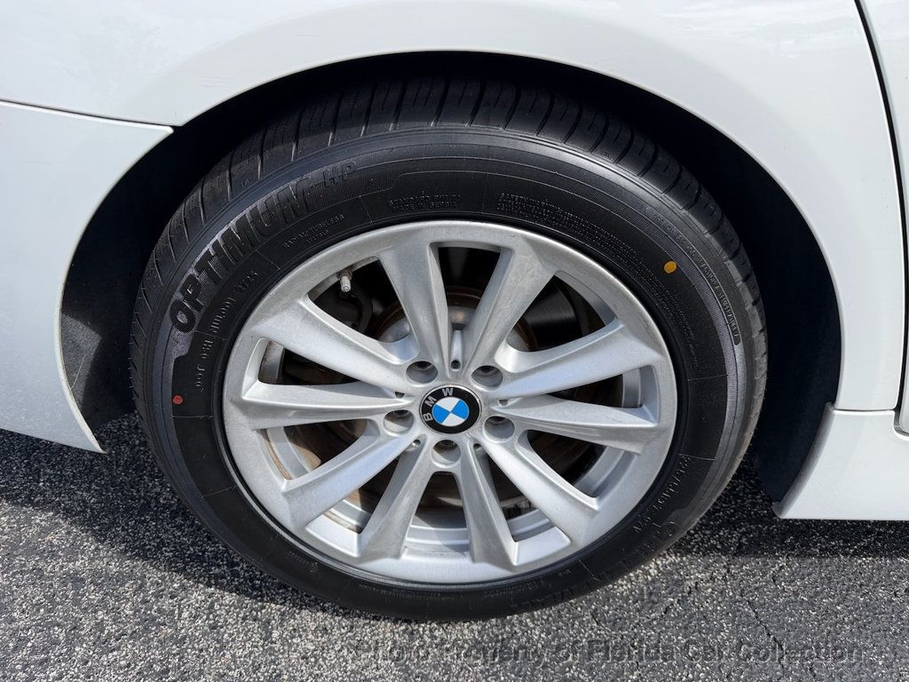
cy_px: 341
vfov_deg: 56.8
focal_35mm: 24
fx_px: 630
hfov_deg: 71.6
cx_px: 454
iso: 80
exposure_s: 1/1949
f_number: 1.78
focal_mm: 6.76
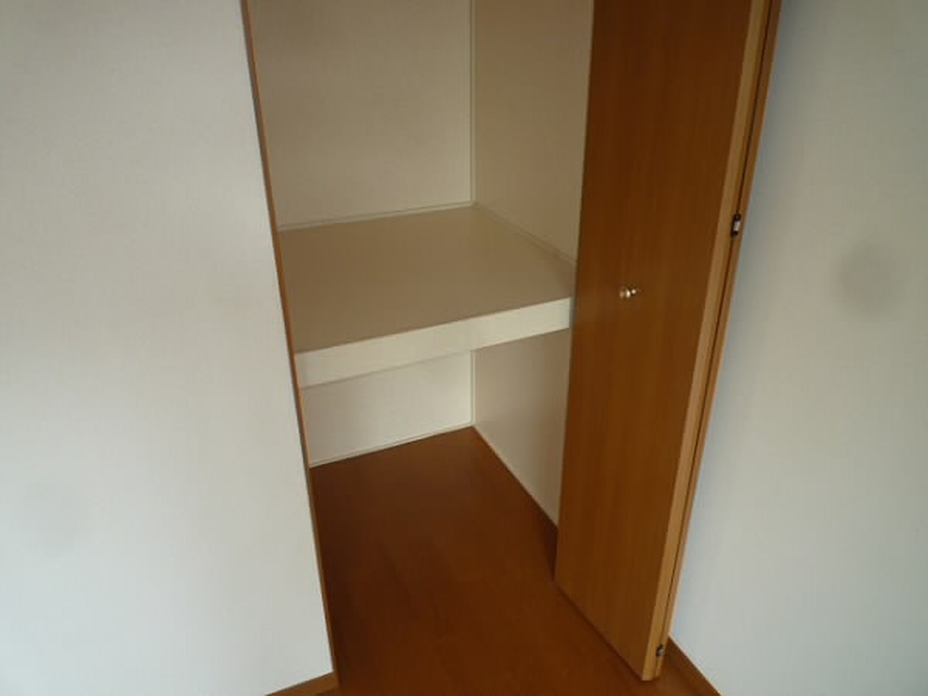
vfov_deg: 54.9
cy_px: 348
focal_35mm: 25
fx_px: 670
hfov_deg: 69.4
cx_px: 464
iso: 100
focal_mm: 4.4
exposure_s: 1/30
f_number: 2.8
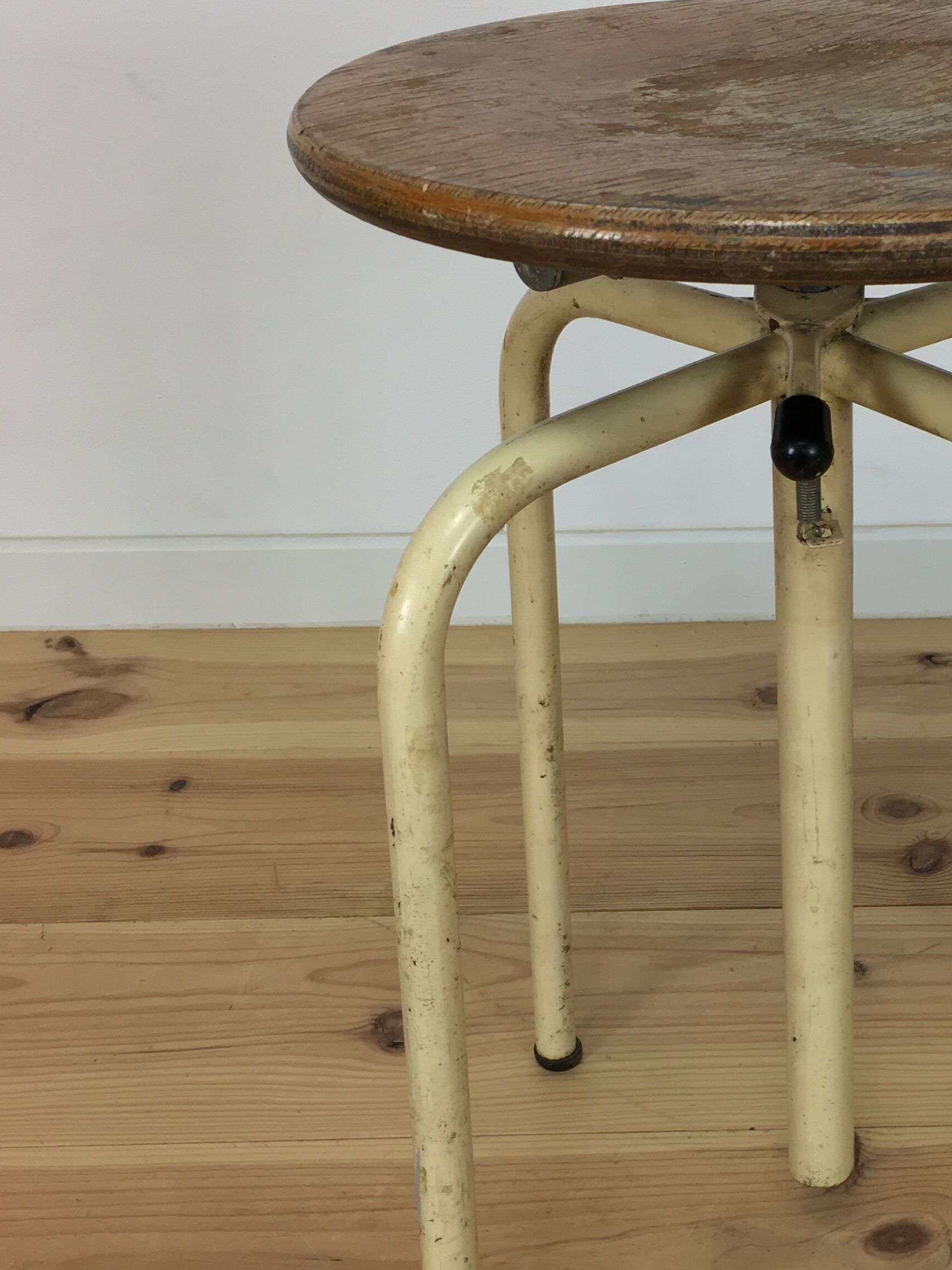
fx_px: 1870
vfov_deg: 37.4
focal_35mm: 51
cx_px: 817
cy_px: 743
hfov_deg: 27.7
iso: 40
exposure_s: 1/33
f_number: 2.2
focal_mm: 4.15
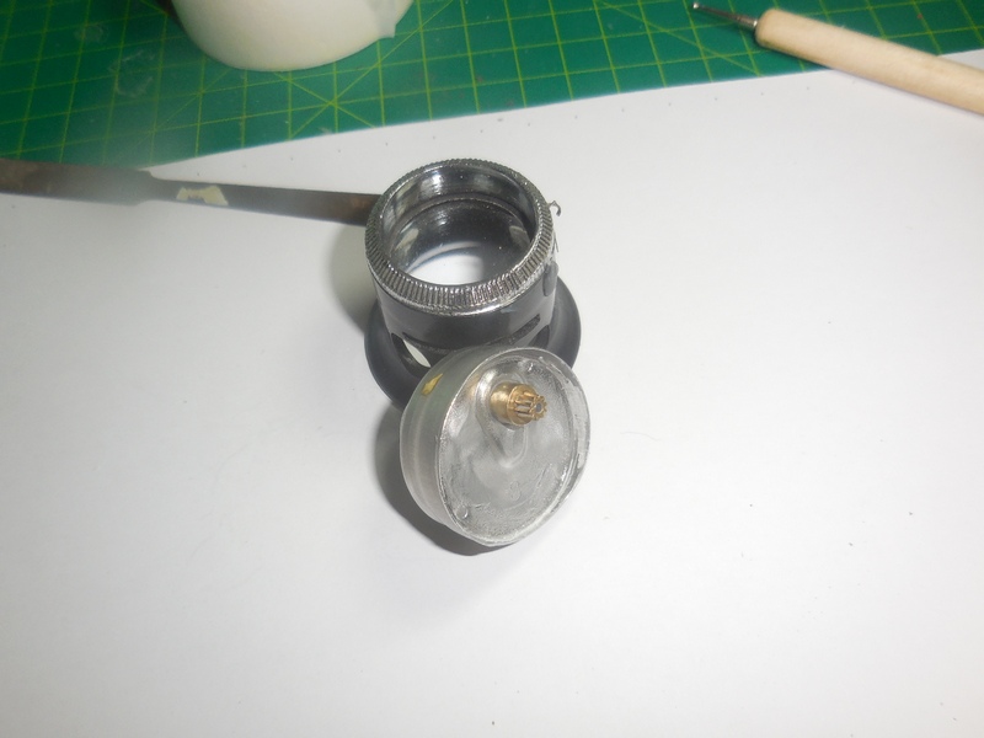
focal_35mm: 33
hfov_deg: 55.4
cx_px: 492
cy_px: 369
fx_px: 938
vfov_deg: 42.9
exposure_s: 1/250
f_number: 3.7
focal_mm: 5.9
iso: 125
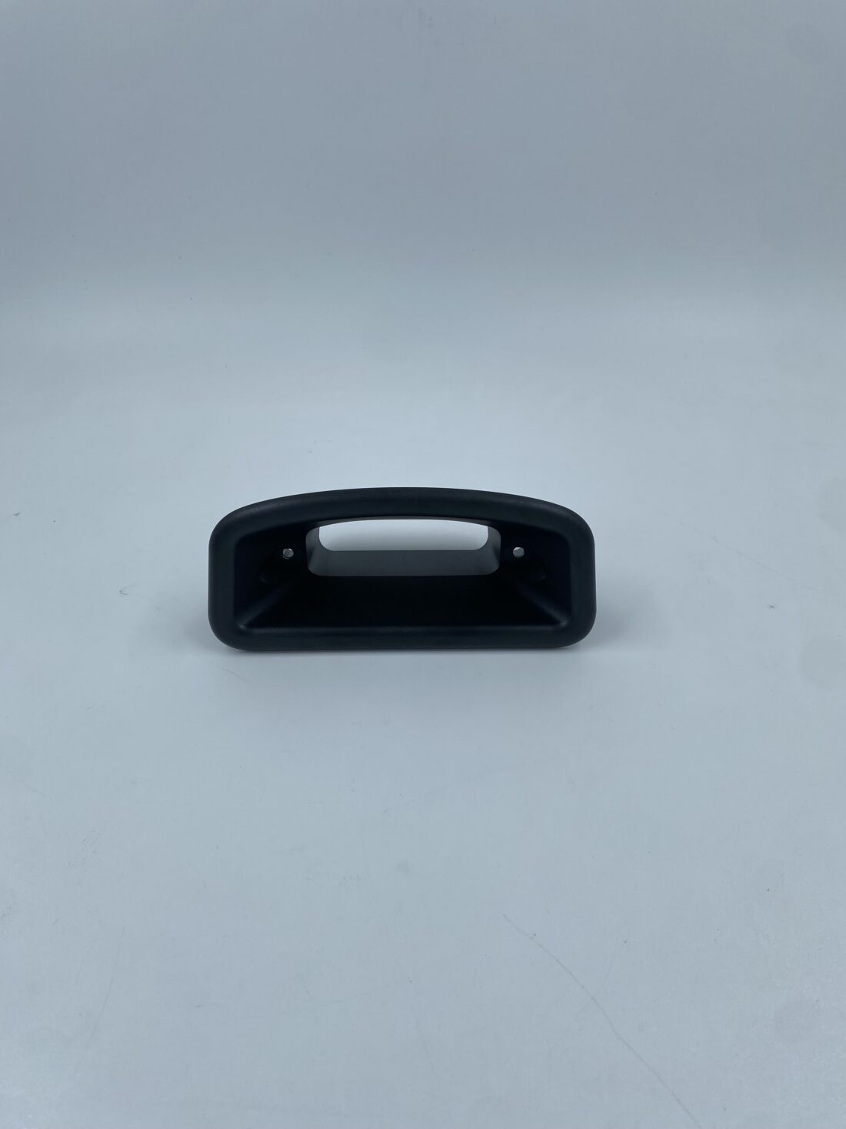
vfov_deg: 67.3
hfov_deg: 53.1
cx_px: 423
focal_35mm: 26
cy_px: 564
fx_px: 847
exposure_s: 1/927
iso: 32
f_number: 1.8
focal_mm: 4.25
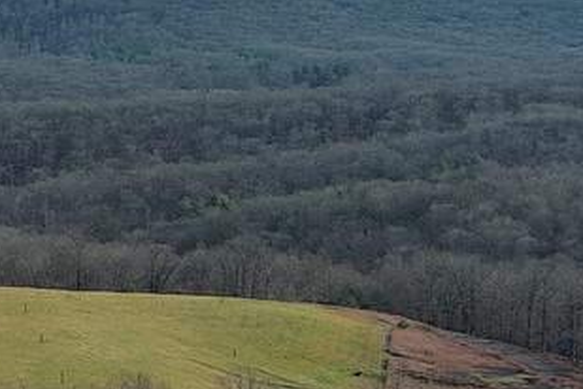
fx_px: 3109
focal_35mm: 192
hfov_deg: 9.5
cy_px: -73
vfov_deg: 7.1
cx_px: -815
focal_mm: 10.57
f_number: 2.8
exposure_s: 1/965
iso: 100
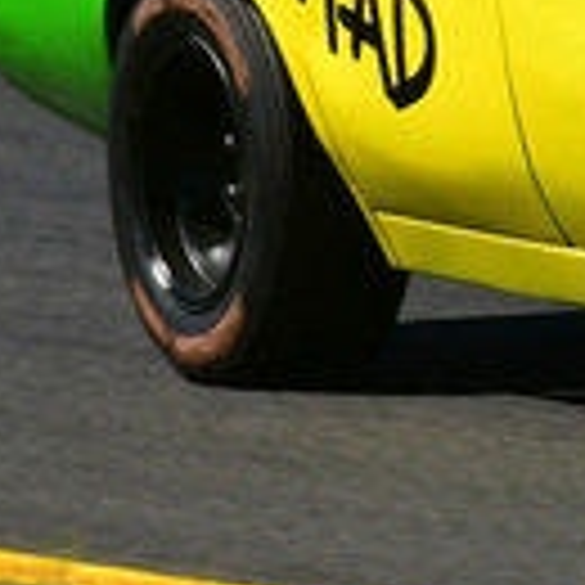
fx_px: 57054
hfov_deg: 0.6
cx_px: 1476
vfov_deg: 0.6
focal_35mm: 2984
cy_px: -382
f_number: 13
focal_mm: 380
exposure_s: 1/640
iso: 500
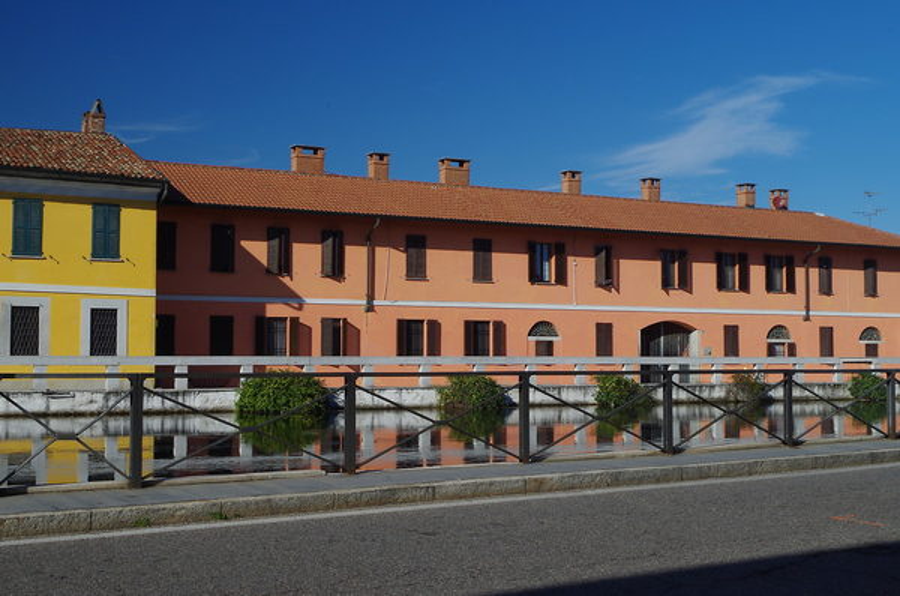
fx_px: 1222
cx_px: 450
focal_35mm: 49
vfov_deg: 27.4
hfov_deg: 40.4
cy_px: 298
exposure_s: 1/60
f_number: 16
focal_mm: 32.5
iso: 160
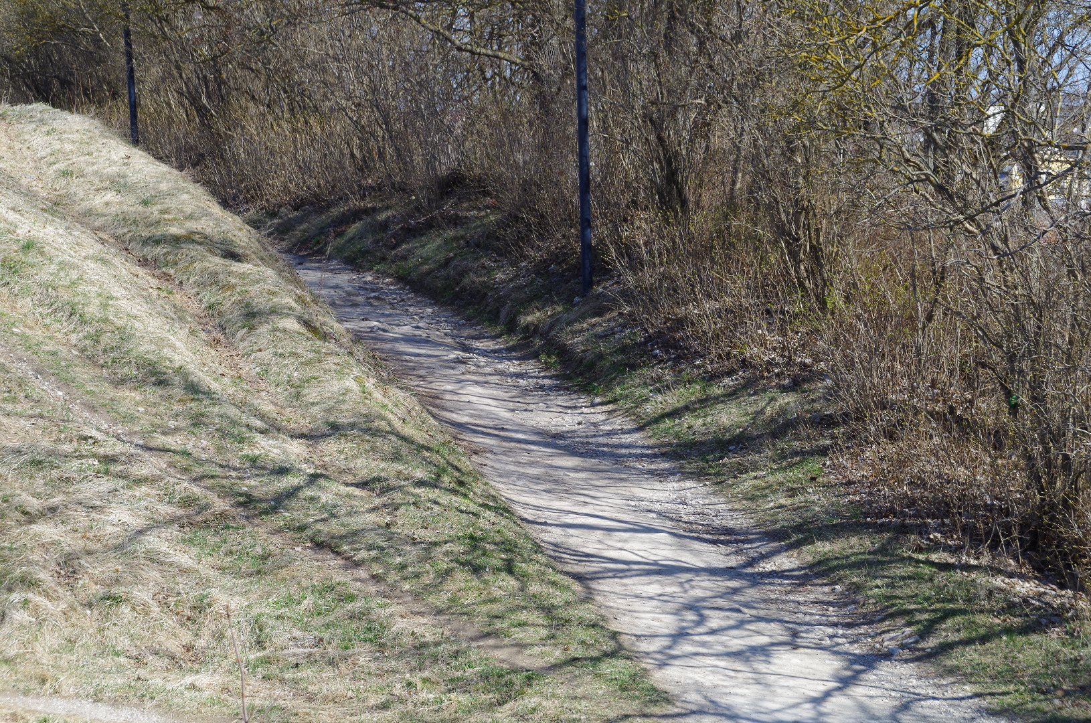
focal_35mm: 102
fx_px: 3085
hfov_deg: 20.1
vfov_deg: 13.4
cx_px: 546
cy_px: 362
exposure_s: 1/200
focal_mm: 68
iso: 250
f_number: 11
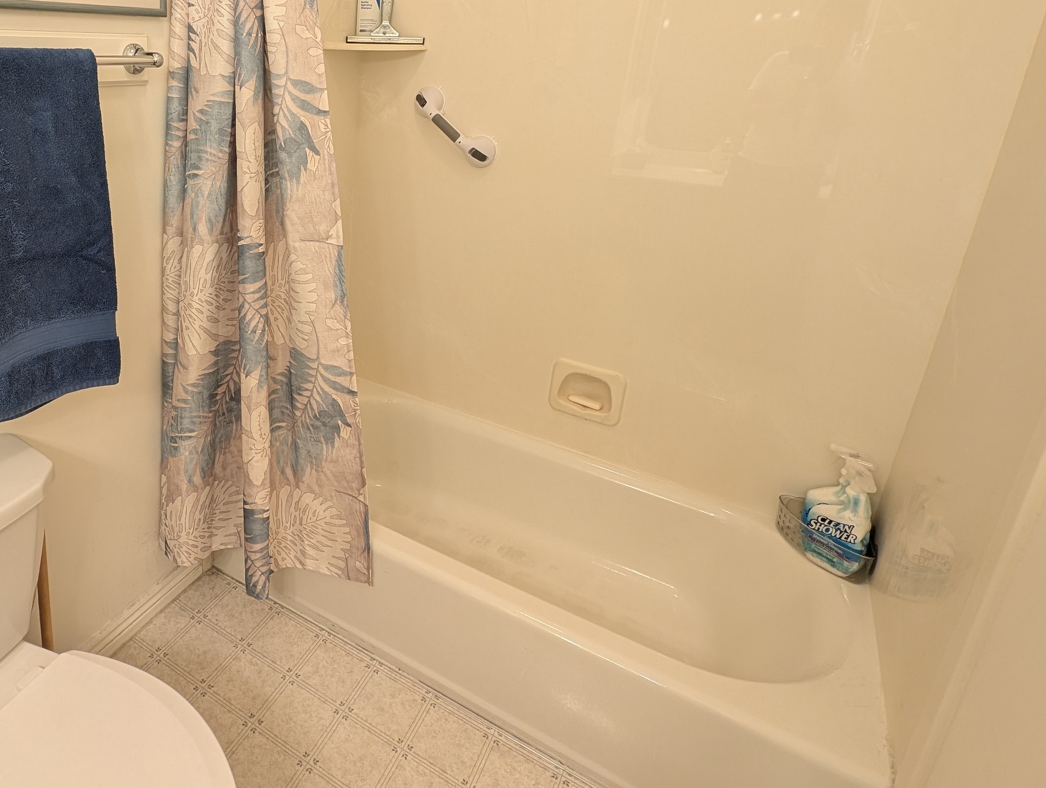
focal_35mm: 21
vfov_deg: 61.8
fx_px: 635
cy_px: 254
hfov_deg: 74.2
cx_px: 283
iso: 83
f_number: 1.95
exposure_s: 1/24
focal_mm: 2.23
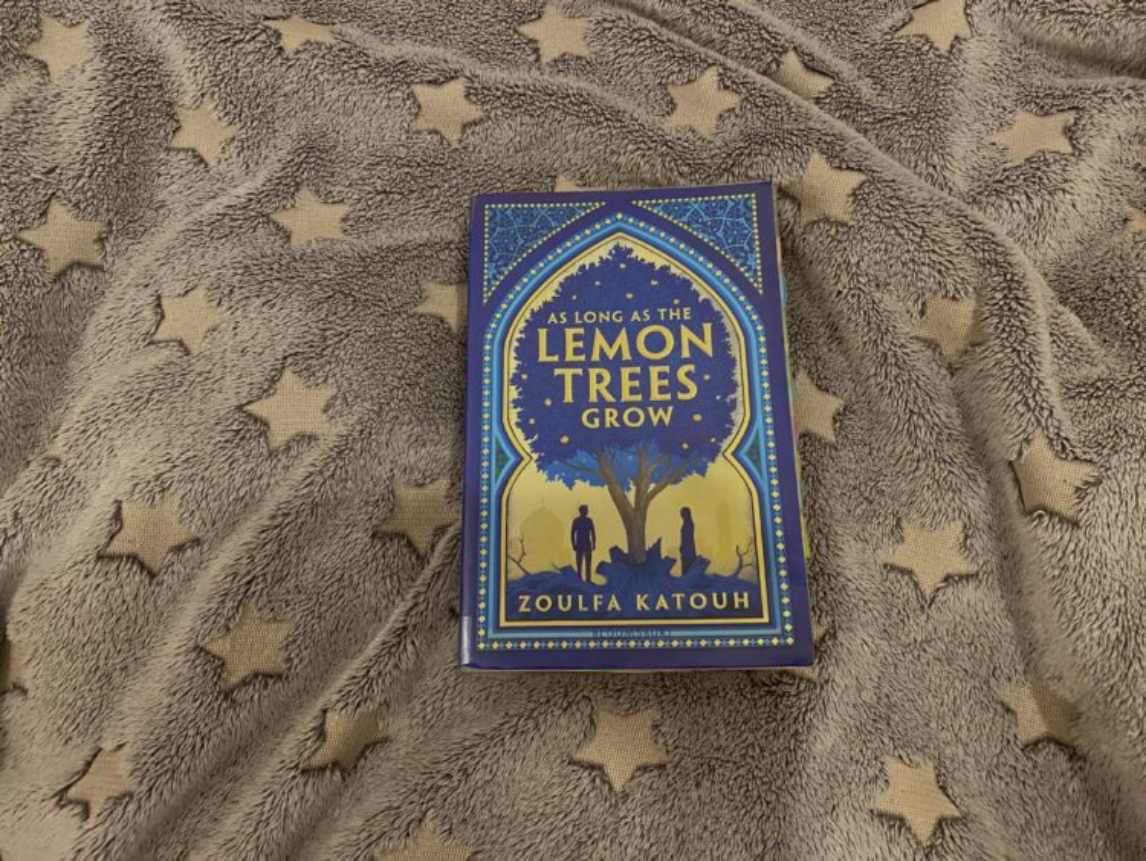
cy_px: 430
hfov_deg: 67.3
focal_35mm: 26
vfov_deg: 53.1
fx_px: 861
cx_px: 573
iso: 500
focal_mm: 4.25
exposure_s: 1/50
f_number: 1.8
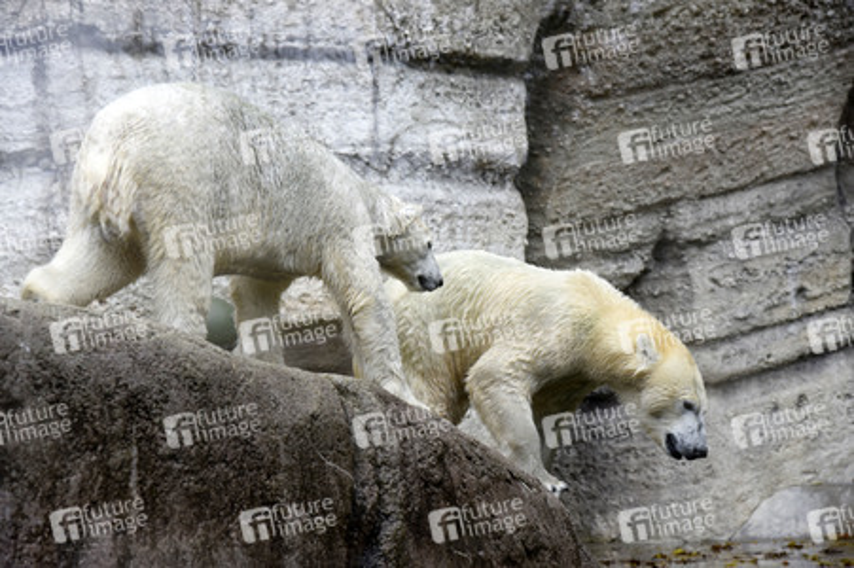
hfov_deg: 21.5
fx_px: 2252
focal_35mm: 95
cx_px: 427
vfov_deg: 14.4
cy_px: 284
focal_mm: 95
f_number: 6.3
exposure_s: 1/160
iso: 1600
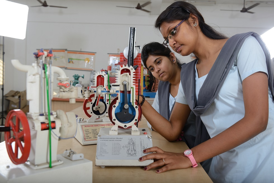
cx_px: 137
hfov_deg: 54.4
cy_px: 92
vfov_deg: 37.9
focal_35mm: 35
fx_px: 266
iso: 160
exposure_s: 1/250
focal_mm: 35
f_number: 5.6
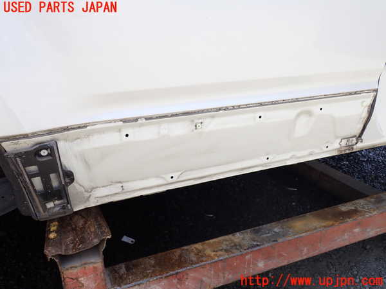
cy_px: 144
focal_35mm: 30
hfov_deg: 60.0
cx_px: 193
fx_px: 335
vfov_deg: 46.8
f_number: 3.2
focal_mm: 5.4
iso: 100
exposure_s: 1/200
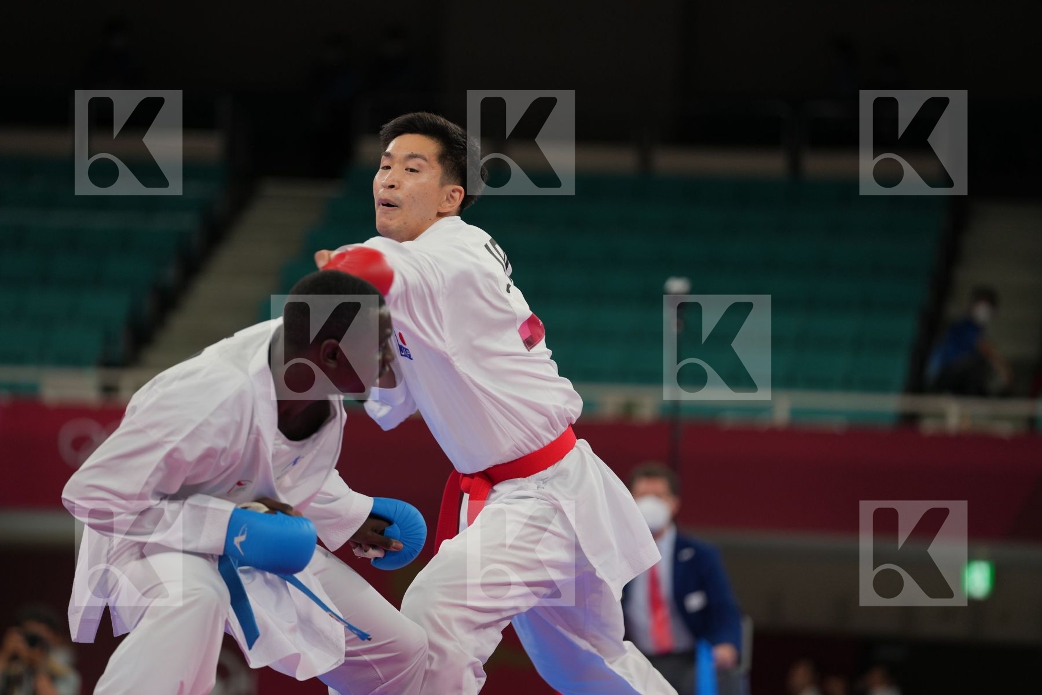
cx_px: 521
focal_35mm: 173
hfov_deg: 11.9
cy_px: 348
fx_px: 5007
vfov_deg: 7.9
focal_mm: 173
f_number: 2.8
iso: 500
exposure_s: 1/1000
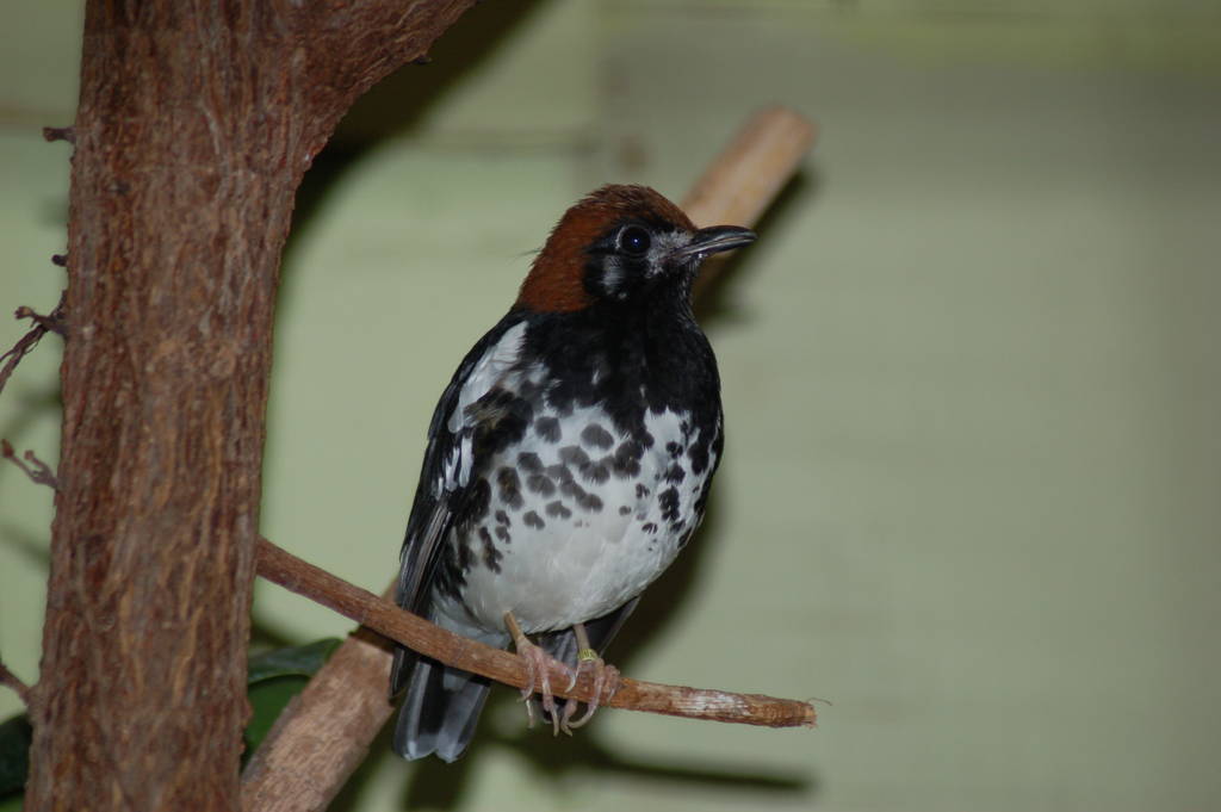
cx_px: 610
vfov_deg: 5.4
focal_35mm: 255
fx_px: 8642
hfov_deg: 8.1
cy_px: 406
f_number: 4.8
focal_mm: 170
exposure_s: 1/60
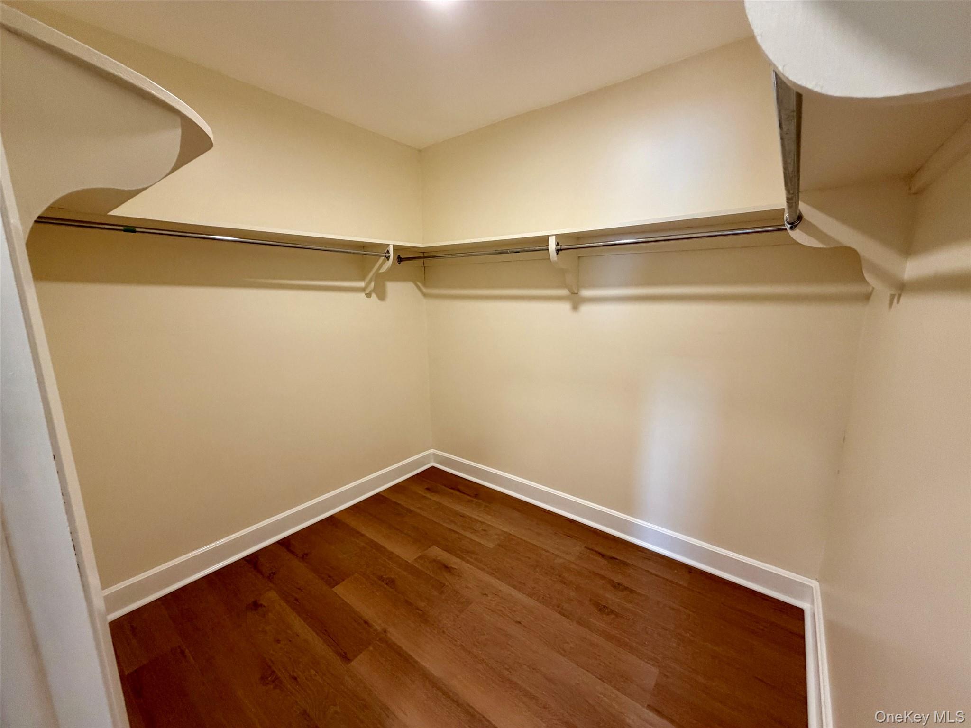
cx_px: 486
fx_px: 393
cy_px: 364
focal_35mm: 14
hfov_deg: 102.1
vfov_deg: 85.7
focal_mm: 2.22
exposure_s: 1/60
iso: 250
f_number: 2.2
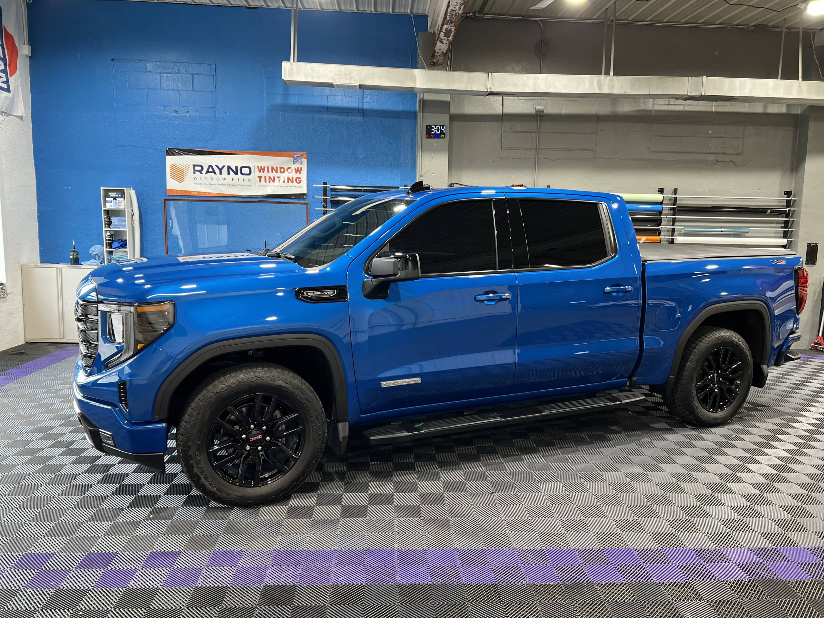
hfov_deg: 67.3
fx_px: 619
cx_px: 412
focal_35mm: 26
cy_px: 309
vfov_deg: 53.1
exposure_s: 1/120
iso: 125
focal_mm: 5.7
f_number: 1.5
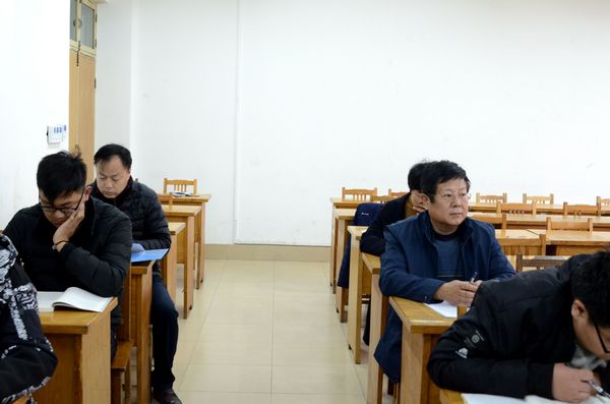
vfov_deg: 27.9
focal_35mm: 48
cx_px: 305
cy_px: 202
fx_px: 811
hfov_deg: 41.2
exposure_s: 1/30
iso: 2000
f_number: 5.6
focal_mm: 32
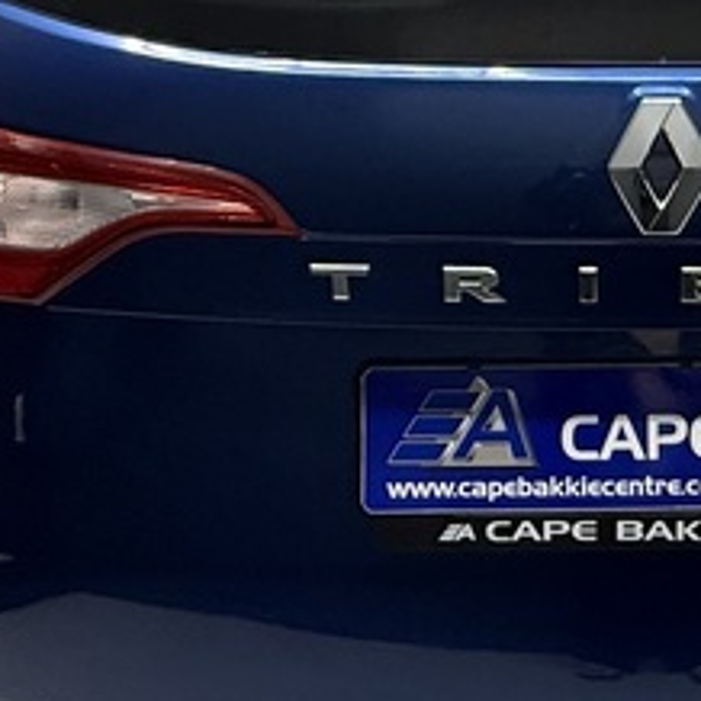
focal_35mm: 58
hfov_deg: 28.5
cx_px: 621
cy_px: 199
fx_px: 1329
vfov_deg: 29.2
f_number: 2.2
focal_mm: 2.22
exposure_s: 1/50
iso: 200
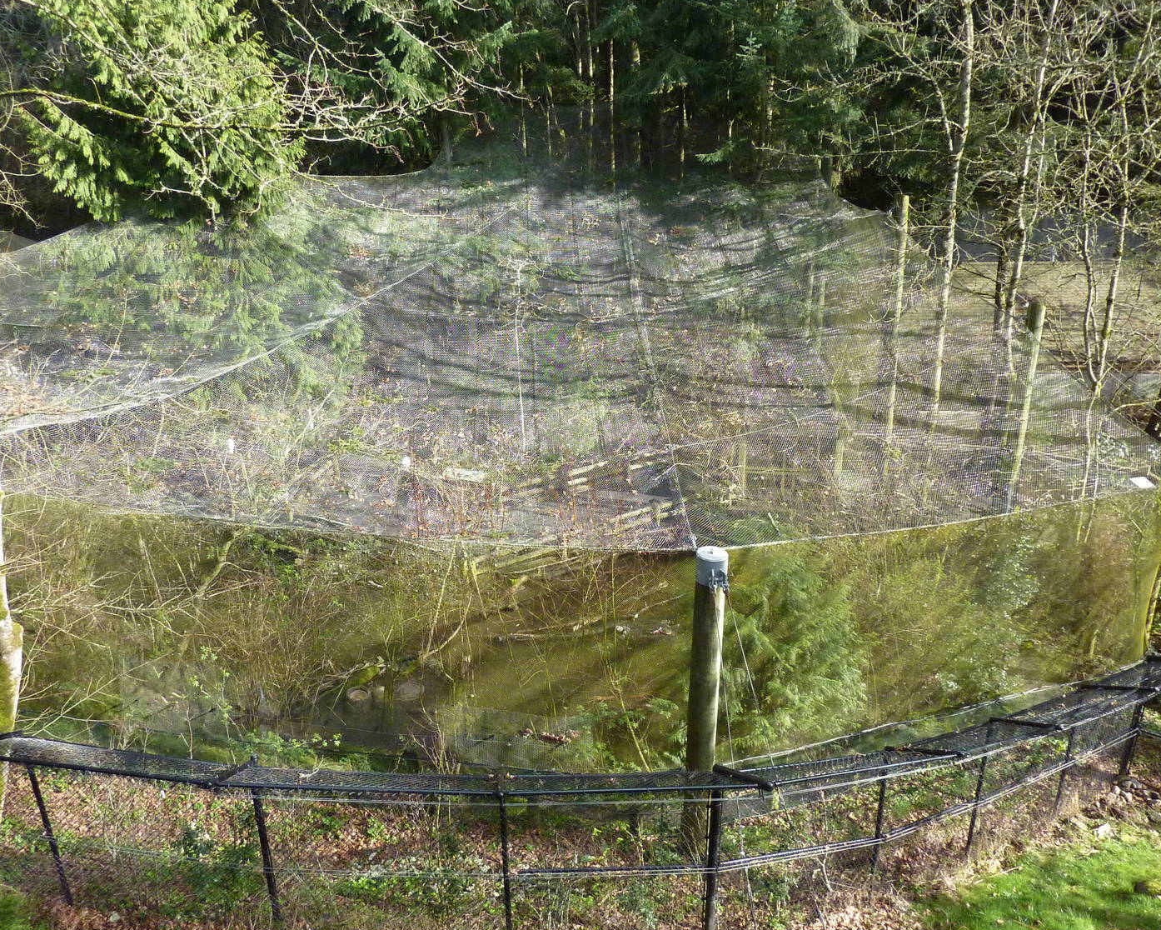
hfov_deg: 62.0
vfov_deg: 51.5
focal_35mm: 28
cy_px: 452
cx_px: 520
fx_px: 962
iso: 250
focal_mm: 4.1
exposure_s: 1/500
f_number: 3.3
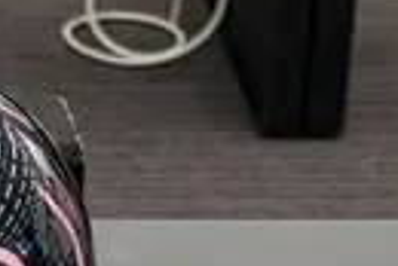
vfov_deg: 6.4
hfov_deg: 10.3
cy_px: 719
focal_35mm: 200
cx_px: 288
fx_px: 2214
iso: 100
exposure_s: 1/122
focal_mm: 5.96
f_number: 1.6
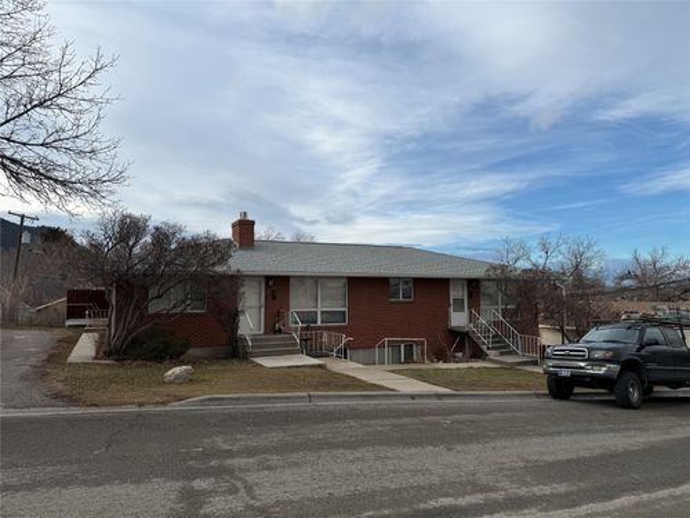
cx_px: 345
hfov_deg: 71.6
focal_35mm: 24
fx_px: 478
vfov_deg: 56.8
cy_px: 259
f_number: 1.78
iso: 80
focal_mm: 6.76
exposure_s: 1/1855
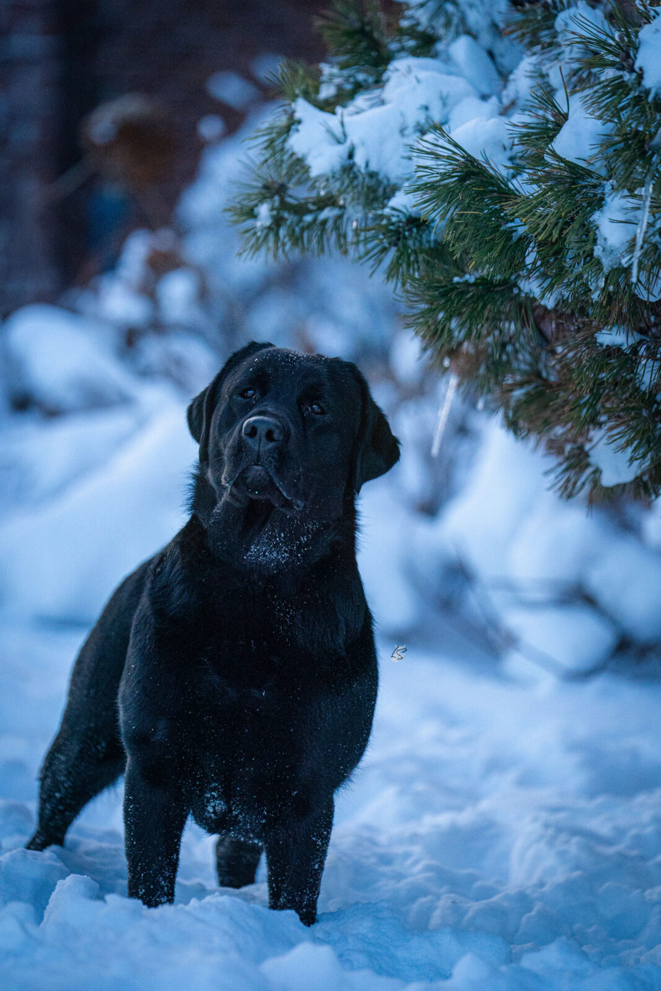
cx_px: 330
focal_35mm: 176
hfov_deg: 7.8
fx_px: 4846
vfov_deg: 11.7
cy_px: 496
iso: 4000
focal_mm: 176
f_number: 3.2
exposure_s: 1/10000
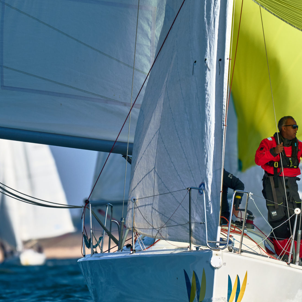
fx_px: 11657
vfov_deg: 1.5
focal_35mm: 1181
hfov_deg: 1.5
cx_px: 211
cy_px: 173
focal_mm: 600
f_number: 6.3
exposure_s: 1/2000
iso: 200
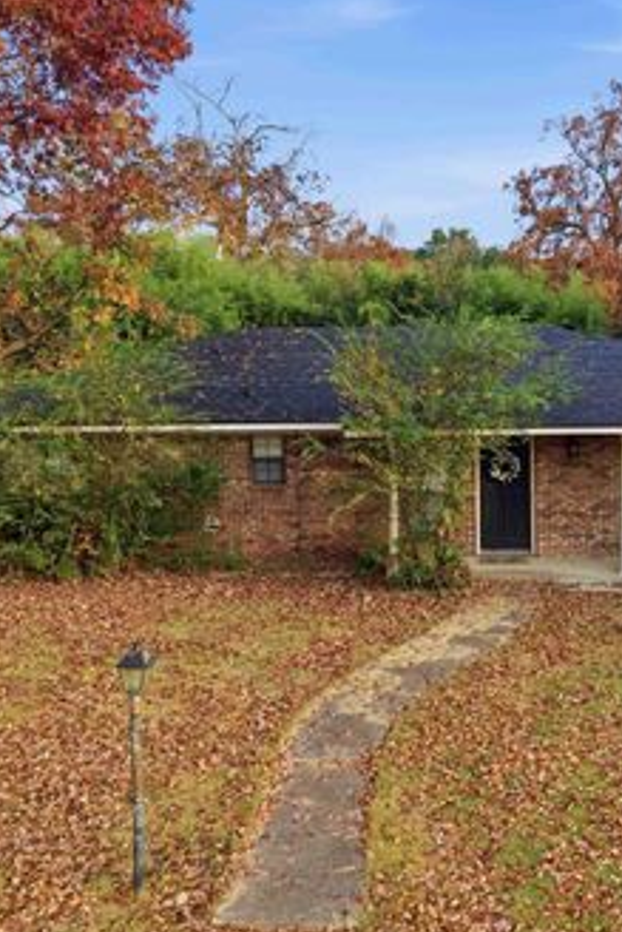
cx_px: 429
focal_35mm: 38
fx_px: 984
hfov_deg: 34.7
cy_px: 428
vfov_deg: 50.6
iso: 210
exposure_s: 1/2000
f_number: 1.8
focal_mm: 8.7
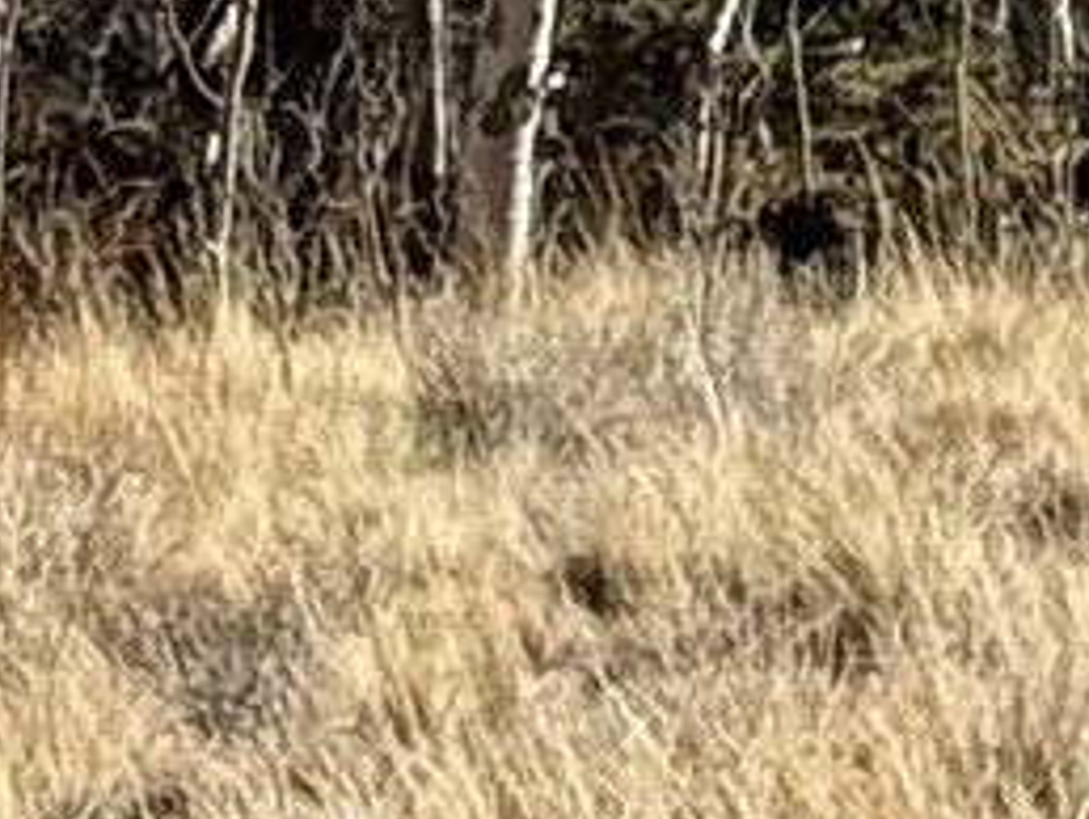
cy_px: -1526
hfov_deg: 6.2
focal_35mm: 297
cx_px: -2075
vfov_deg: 4.8
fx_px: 9352
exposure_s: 1/7092
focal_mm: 6.76
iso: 64
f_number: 1.78
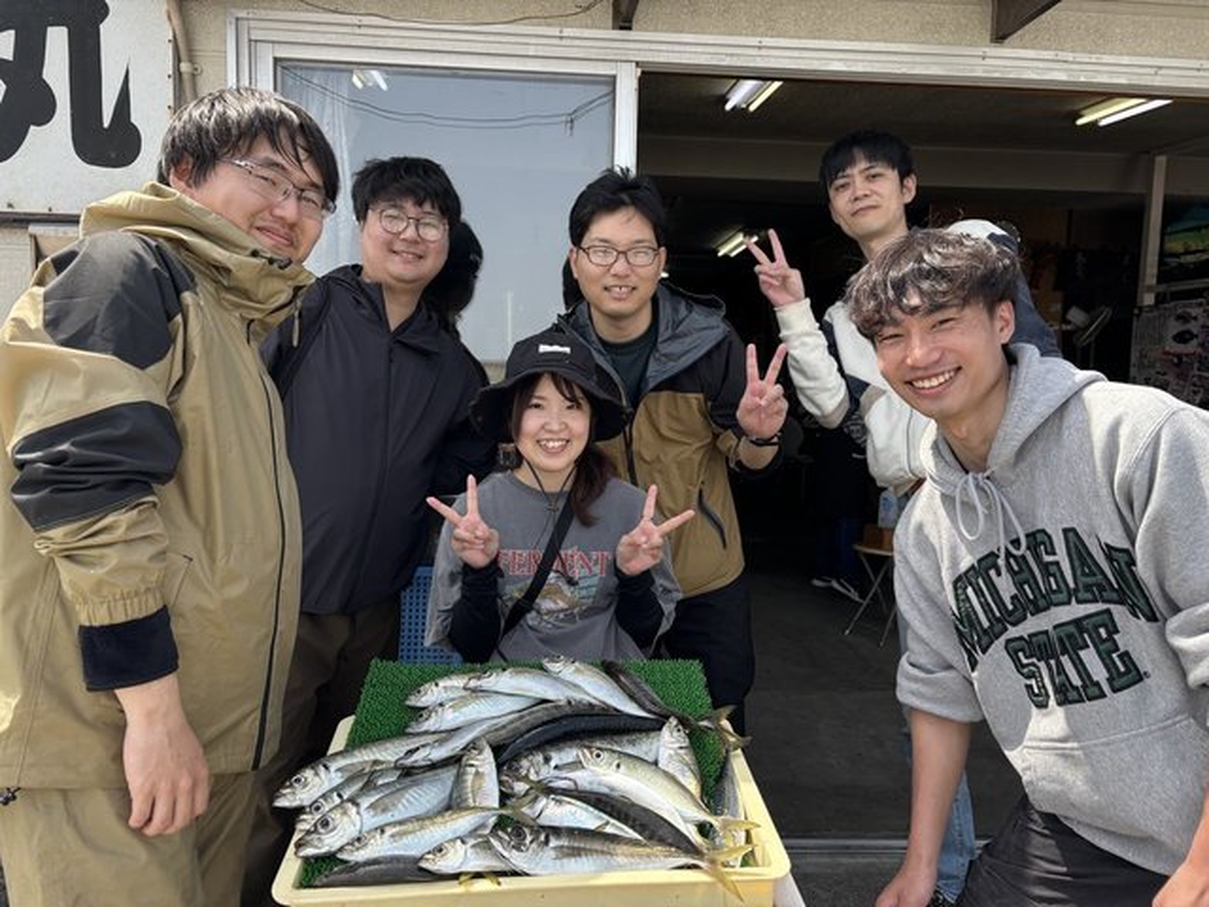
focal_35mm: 26
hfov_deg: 67.3
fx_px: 908
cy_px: 454
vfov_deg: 53.1
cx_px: 604
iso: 50
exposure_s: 1/747
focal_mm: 5.96
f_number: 1.6
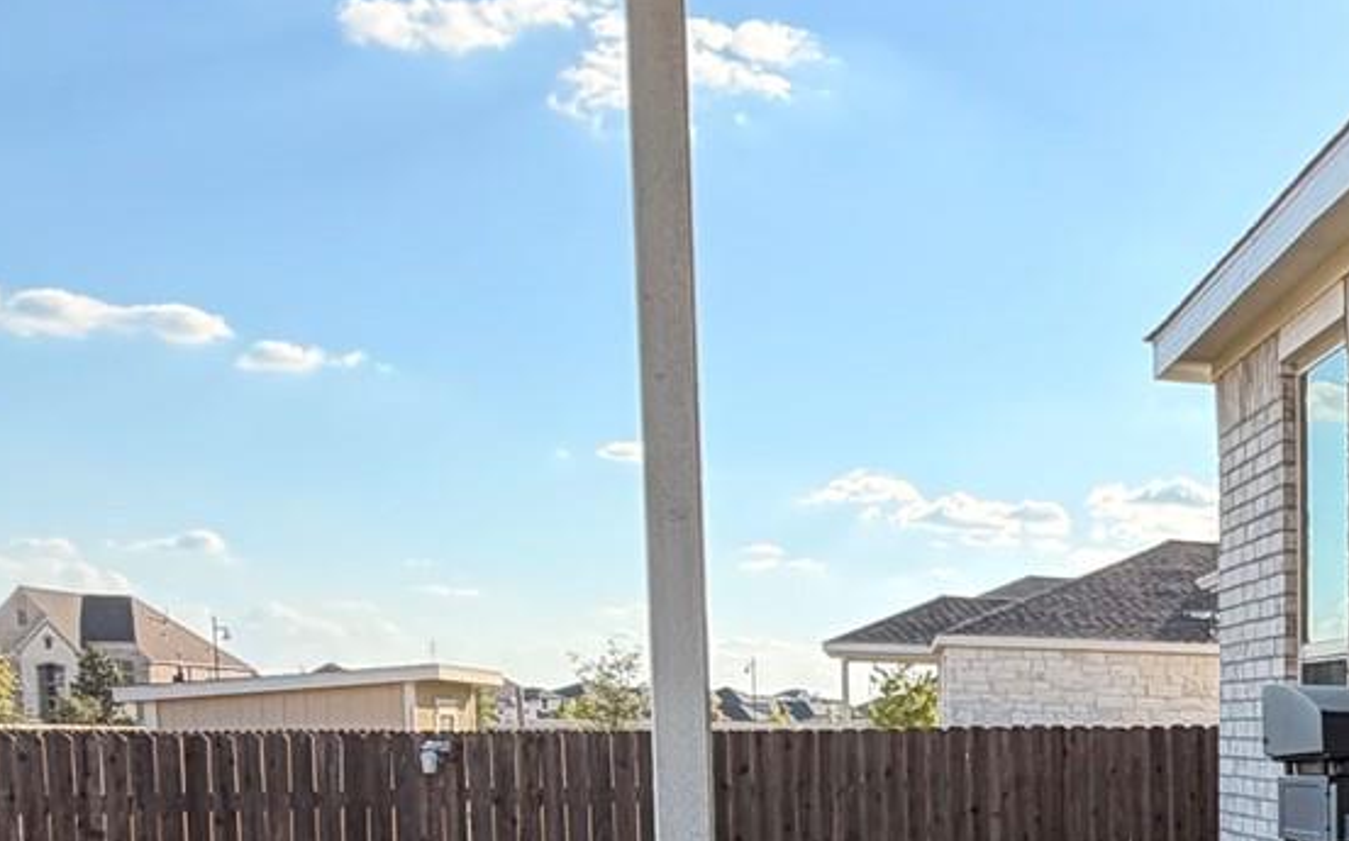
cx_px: 1610
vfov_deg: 22.0
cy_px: 968
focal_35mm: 55
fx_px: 2021
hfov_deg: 31.2
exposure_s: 1/590
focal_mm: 2.22
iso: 40
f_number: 2.2
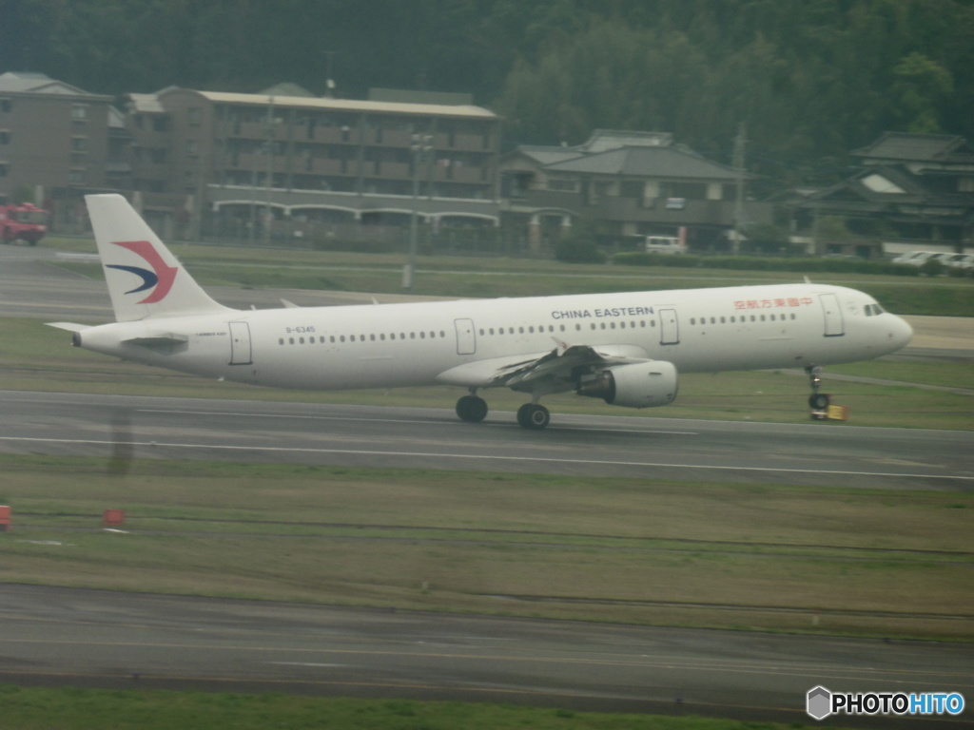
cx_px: 487
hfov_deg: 4.6
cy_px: 365
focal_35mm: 434
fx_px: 12212
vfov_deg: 3.4
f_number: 6.2
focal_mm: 77.4
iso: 100
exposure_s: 1/200
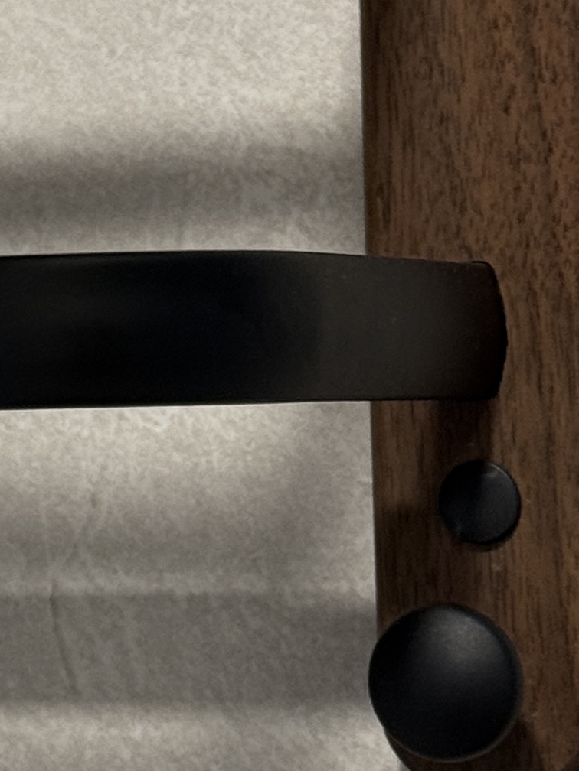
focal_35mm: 192
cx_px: -333
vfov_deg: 10.3
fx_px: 4282
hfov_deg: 7.6
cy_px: 178
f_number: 1.78
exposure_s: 1/50
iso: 125
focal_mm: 6.76
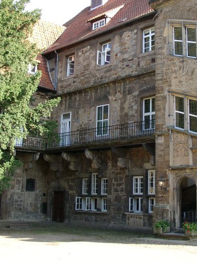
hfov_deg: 28.7
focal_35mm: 50
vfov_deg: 37.9
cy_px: 94
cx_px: 144
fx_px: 379
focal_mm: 7.13
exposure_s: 1/112
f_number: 4
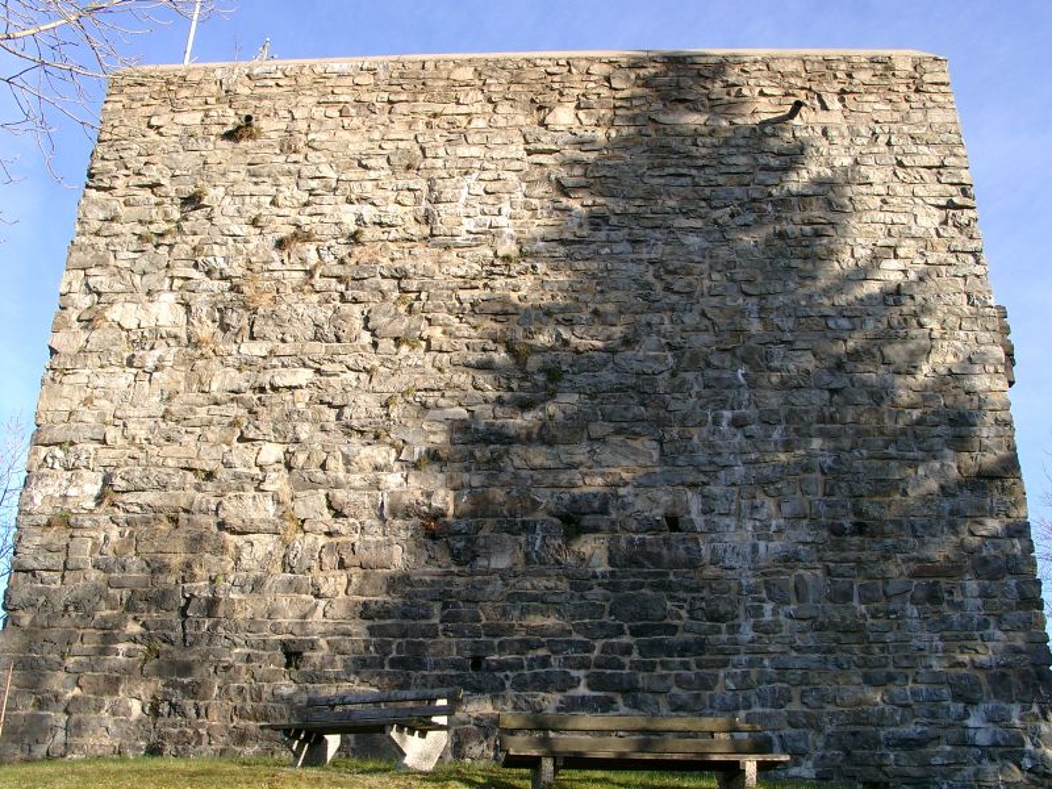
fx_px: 1033
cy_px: 394
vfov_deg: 41.8
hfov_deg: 54.0
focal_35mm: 34
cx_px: 526
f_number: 4
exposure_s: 1/236
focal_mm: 7.13
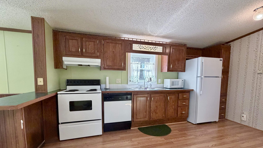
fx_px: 112
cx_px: 129
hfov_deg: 99.4
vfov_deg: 66.5
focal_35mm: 16
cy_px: 88
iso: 320
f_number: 2.2
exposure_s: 1/120
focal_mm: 2.22
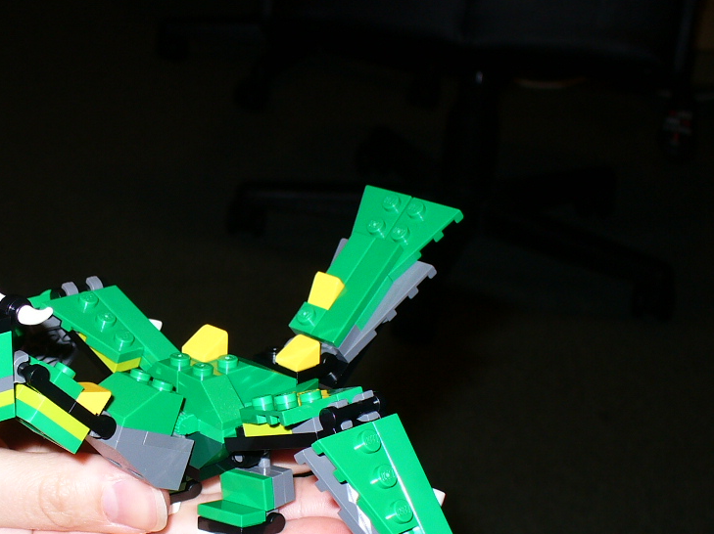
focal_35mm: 65
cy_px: 369
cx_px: 167
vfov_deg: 22.4
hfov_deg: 29.3
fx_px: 1340
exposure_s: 1/30
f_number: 2.8
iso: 80
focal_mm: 6.1
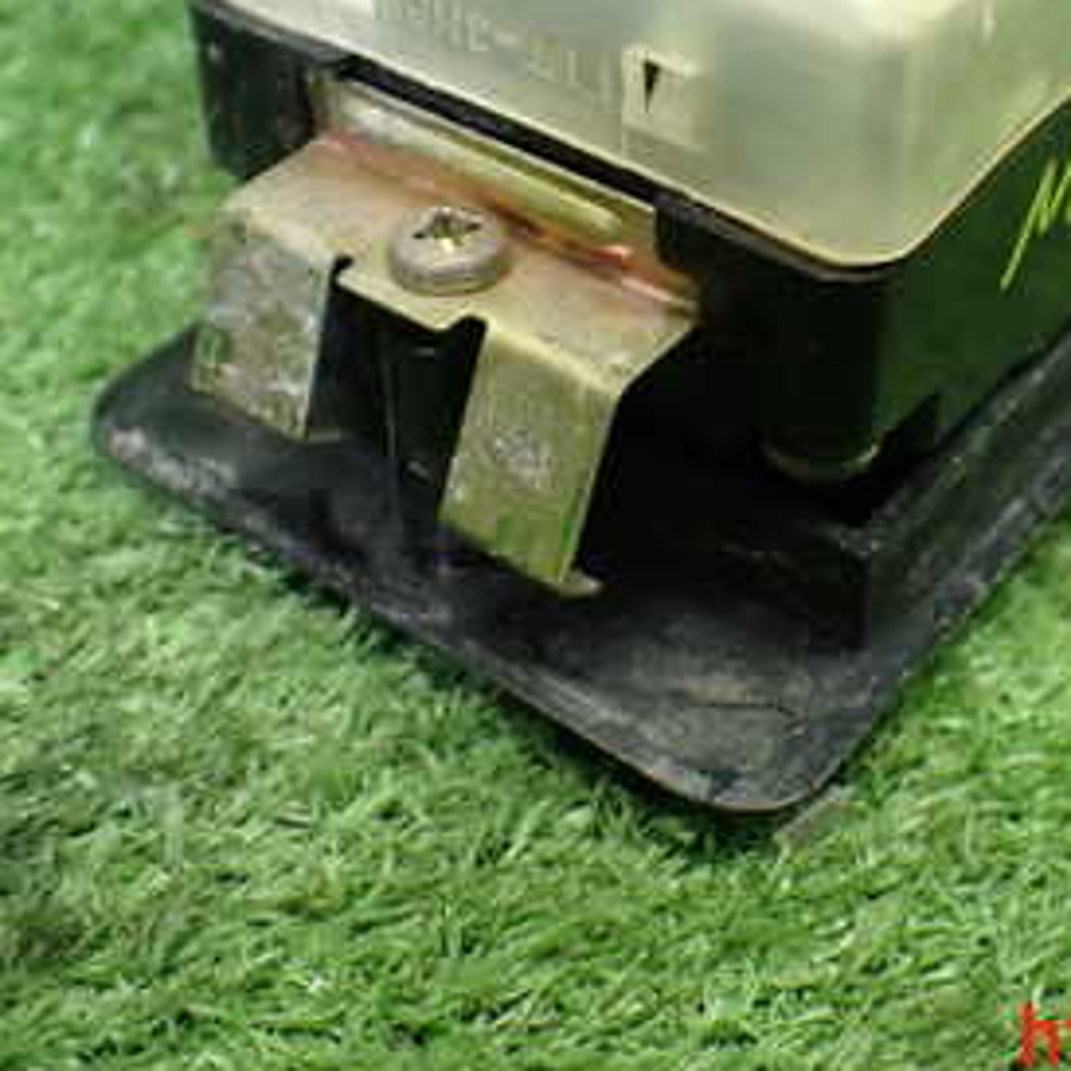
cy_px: 211
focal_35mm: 58
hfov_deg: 29.3
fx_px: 2030
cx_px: 731
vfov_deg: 28.9
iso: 800
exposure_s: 1/60
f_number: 2.3
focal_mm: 5.4
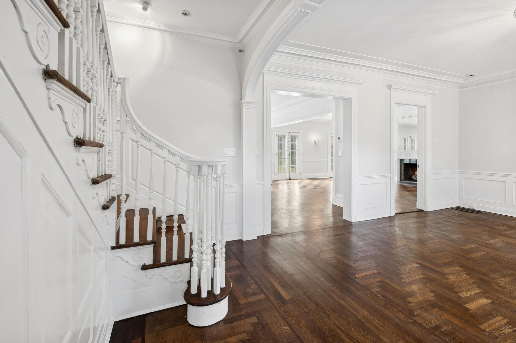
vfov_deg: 73.6
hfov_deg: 96.8
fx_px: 229
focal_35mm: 16
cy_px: 172
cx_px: 258
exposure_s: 1/2.5
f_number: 11
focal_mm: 16
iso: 200
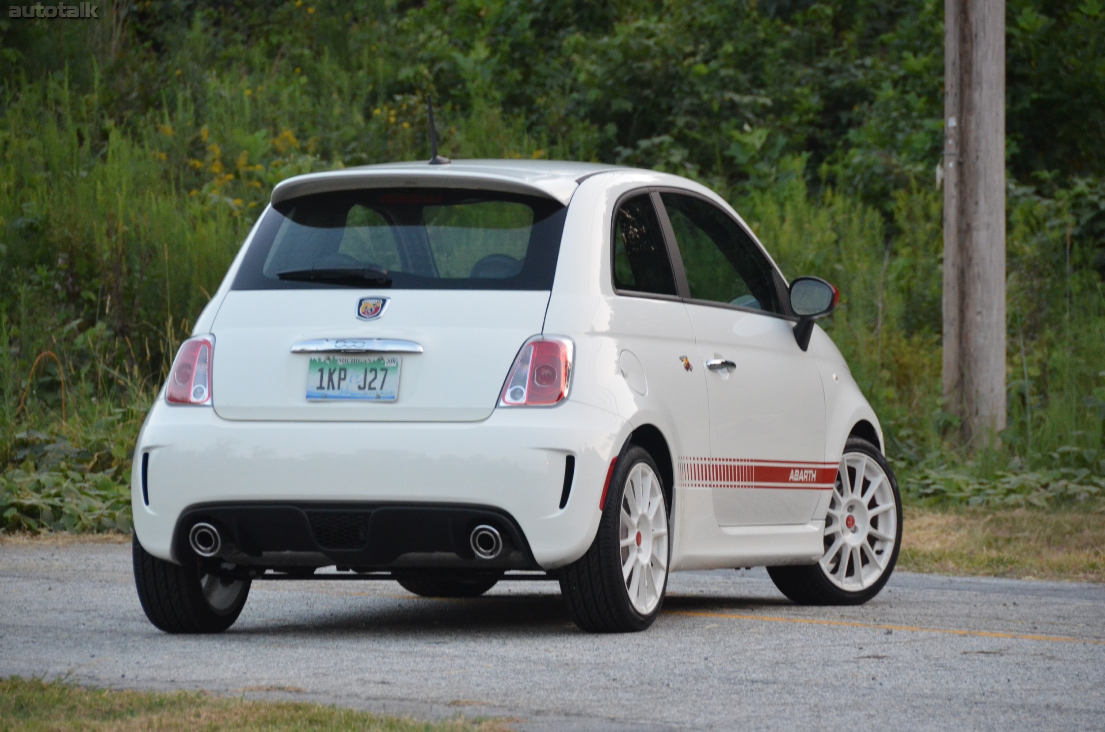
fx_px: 7811
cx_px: 552
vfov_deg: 5.4
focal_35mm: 255
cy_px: 366
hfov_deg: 8.1
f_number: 5.6
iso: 1600
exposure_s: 1/200
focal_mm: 170
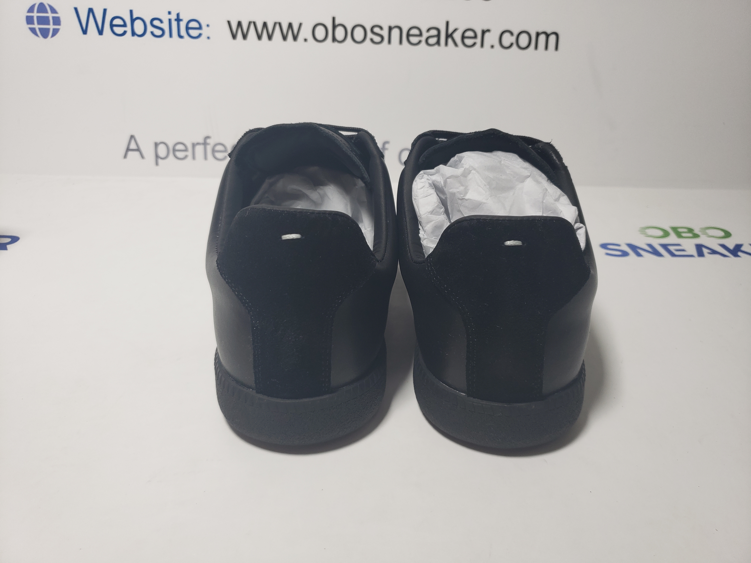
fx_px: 564
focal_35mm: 26
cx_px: 376
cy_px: 282
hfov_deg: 67.3
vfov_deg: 53.1
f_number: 1.5
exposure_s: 1/379
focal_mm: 4.3
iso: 50
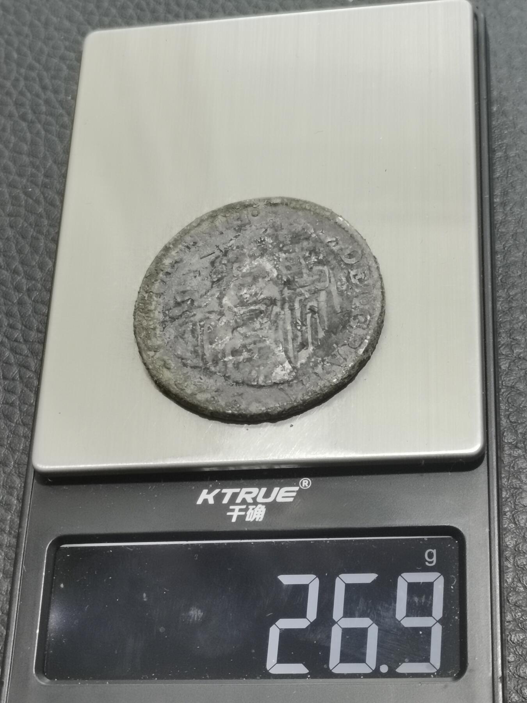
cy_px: 352
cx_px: 264
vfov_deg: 26.3
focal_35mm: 74
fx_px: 1502
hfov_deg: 19.9
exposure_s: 1/100
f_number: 1.8
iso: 160
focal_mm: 5.58
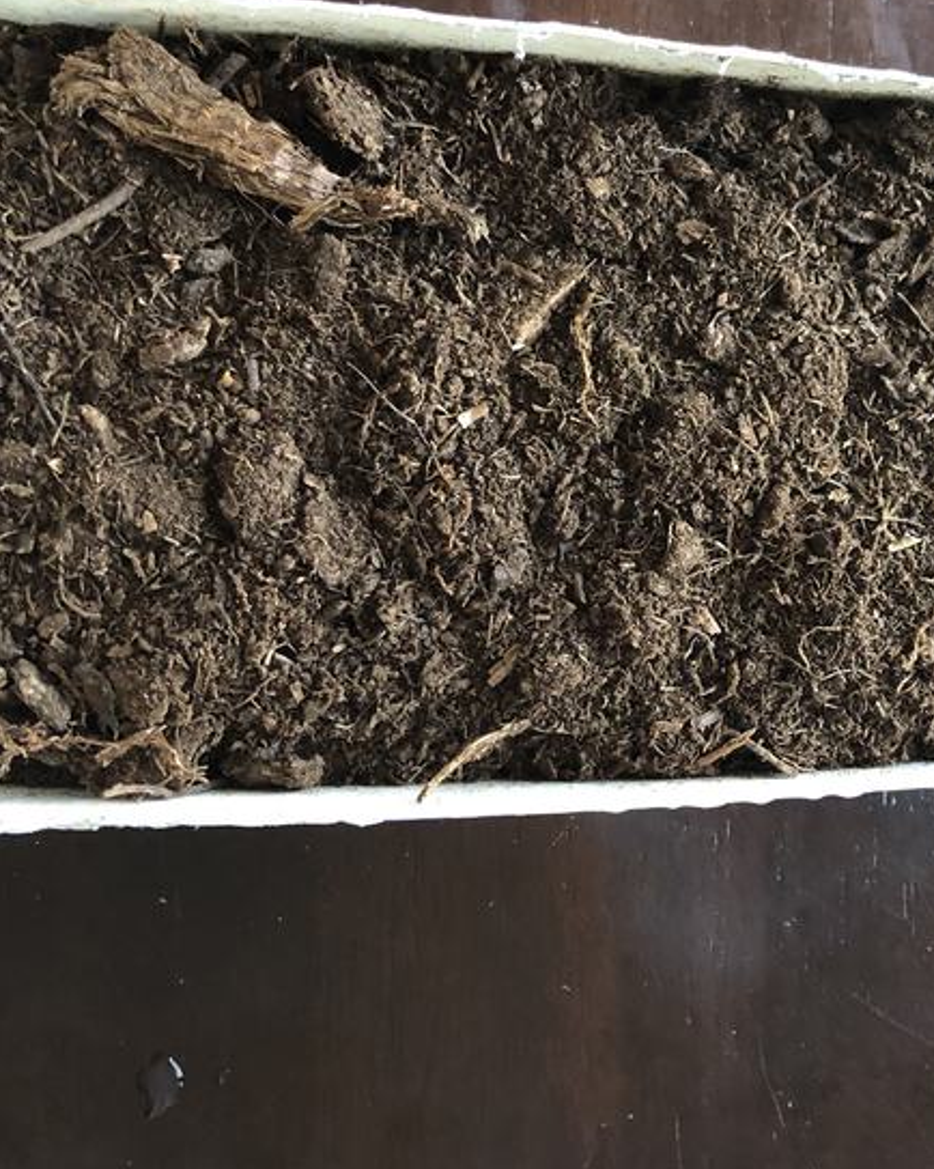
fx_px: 1625
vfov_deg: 39.4
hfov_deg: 31.4
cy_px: 482
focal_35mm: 47
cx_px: 724
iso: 80
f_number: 1.8
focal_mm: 3.99
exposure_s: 1/15
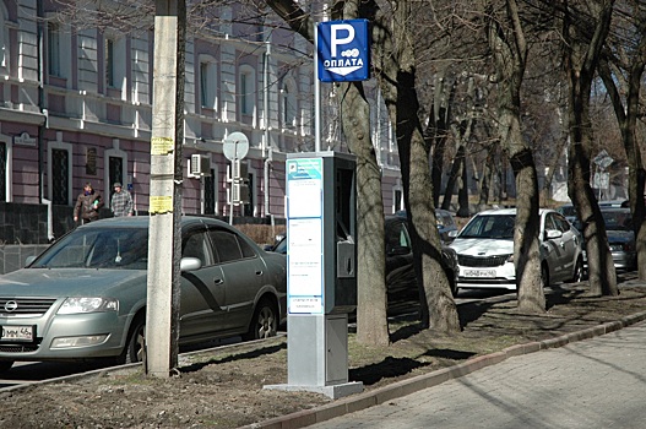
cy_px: 214
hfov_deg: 21.9
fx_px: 1667
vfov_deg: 14.7
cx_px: 323
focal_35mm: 93
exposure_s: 1/3200
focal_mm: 62
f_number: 4.5
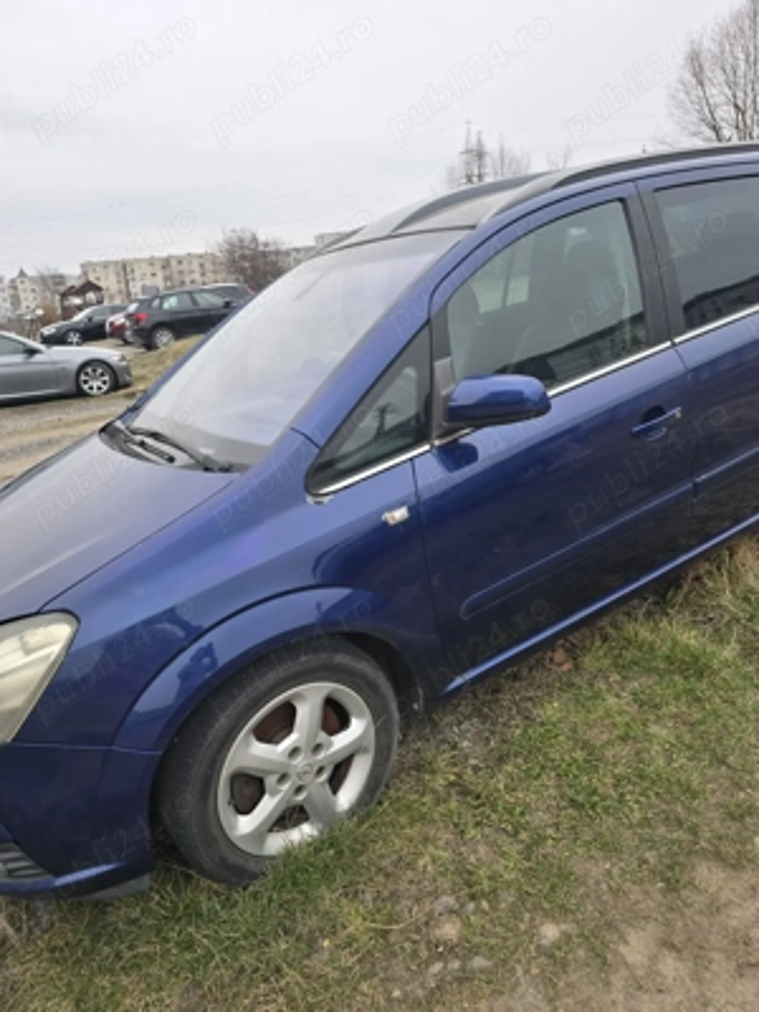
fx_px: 672
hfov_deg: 58.9
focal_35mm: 23
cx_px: 380
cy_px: 506
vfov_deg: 73.9
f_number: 1.7
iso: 16
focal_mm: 6.3
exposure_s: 1/180
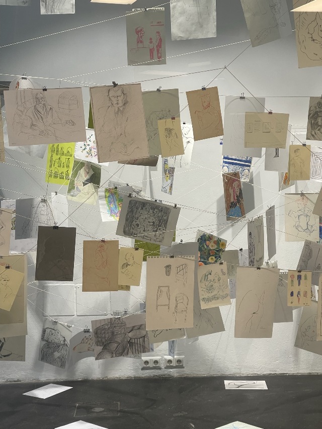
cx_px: 161
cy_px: 214
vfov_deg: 30.3
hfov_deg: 22.9
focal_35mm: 64
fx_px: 794
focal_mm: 7.5
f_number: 2.2
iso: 125
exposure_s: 1/100
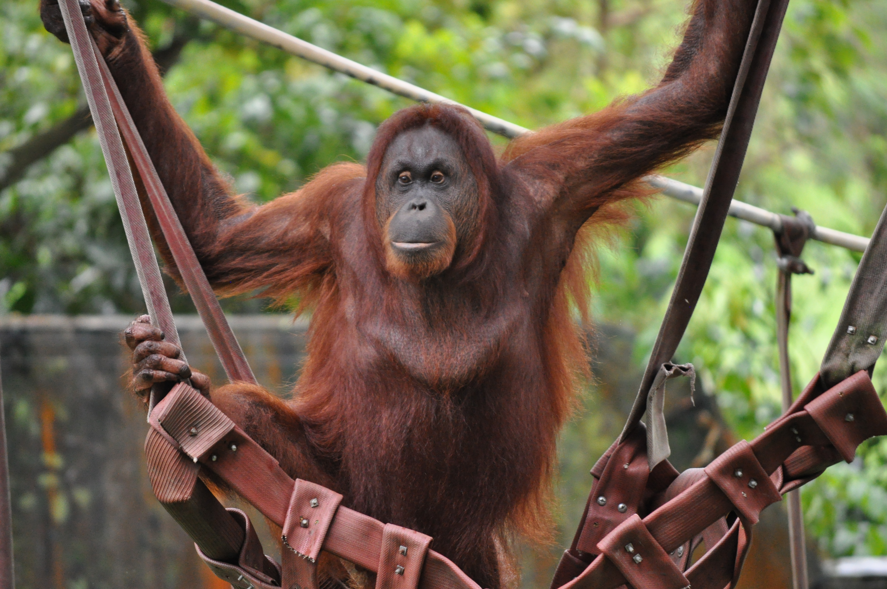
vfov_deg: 4.6
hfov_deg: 6.9
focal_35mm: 300
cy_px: 294
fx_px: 7383
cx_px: 444
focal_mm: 200
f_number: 5.6
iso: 1600
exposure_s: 1/250
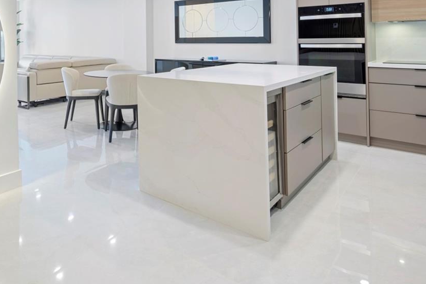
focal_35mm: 27
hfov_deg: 64.2
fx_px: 320
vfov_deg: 45.1
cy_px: 49
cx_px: 117
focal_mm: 14
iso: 100
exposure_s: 1/2.5
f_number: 8
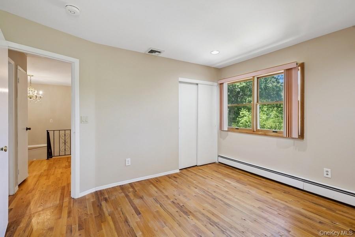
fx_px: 163
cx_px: 178
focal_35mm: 16
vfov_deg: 72.1
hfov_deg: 95.0
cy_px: 118
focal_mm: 16.5
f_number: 8
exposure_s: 1/60
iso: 400
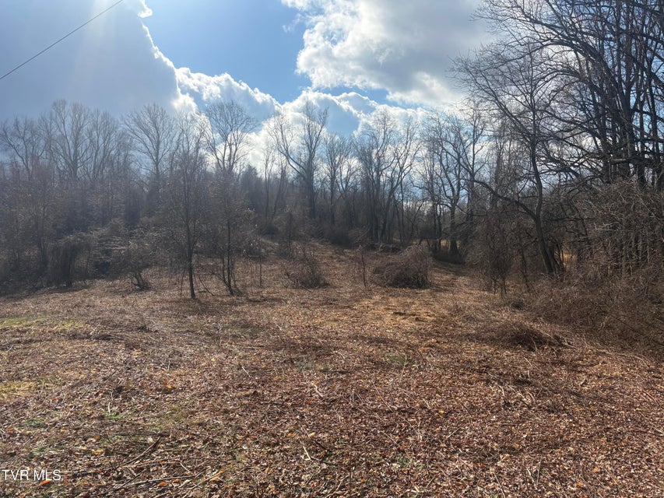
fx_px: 499
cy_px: 249
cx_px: 332
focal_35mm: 26
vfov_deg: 53.1
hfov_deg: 67.3
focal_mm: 5.96
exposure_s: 1/5814
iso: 64
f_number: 1.6
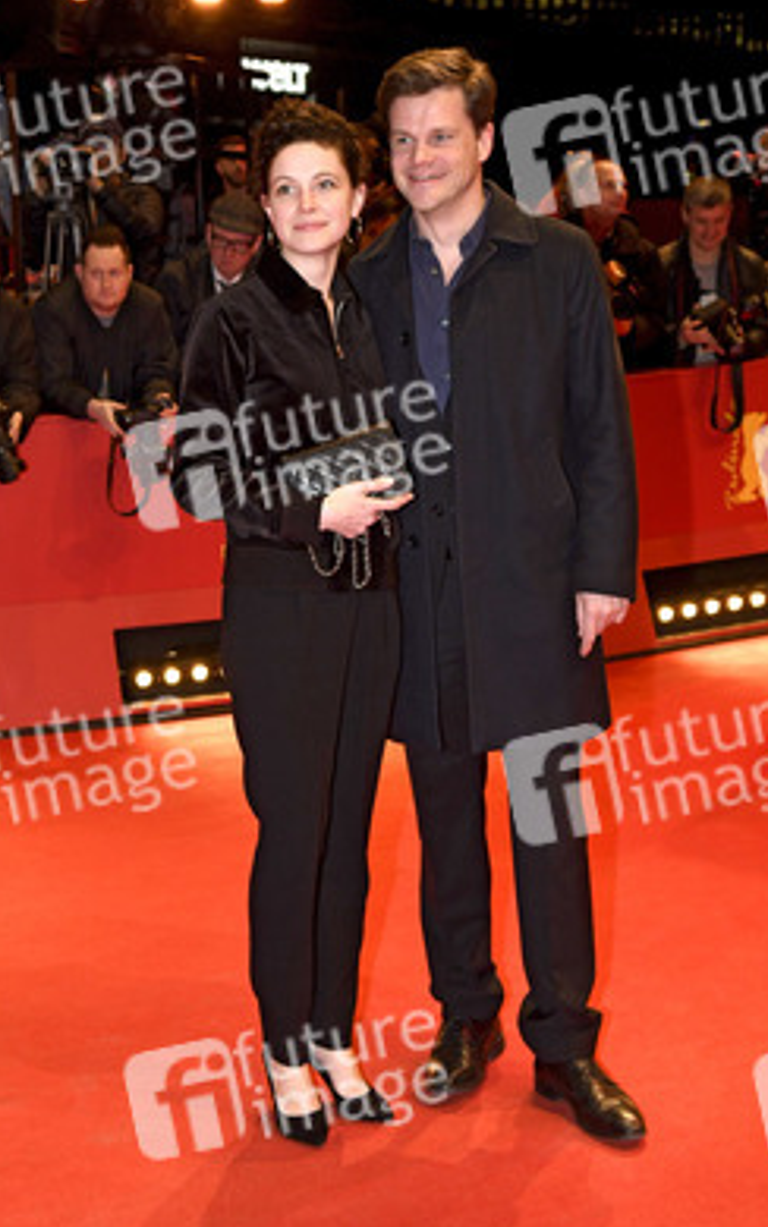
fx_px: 1606
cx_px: 378
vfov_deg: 41.8
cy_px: 614
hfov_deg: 26.9
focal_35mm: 48
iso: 1250
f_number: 5
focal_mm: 31
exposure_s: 1/320
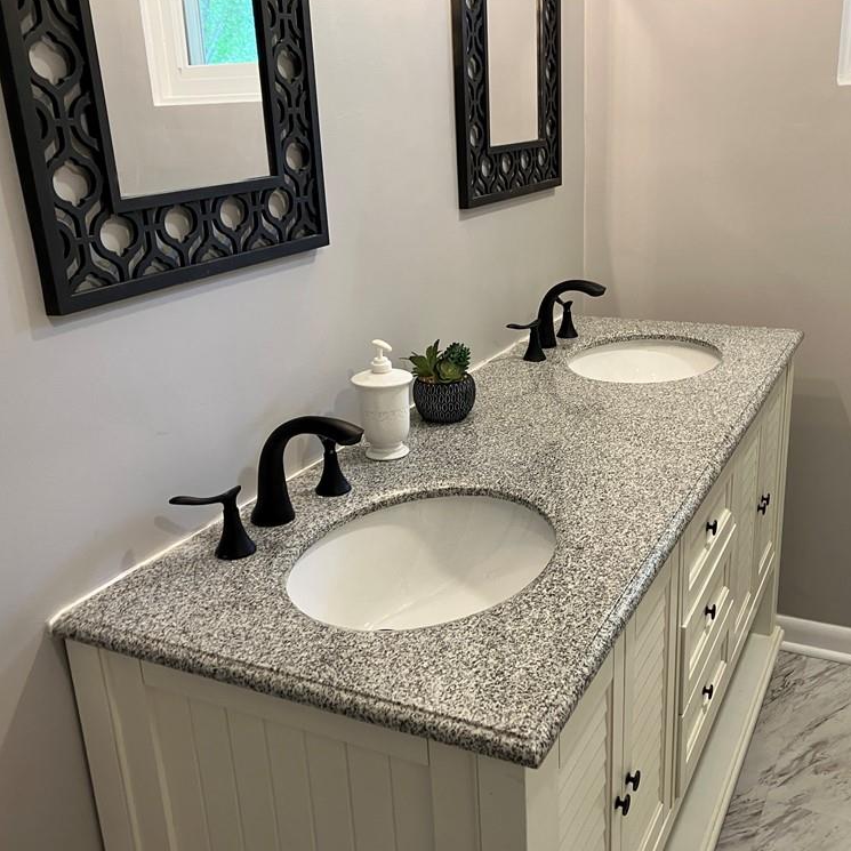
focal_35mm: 34
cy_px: 431
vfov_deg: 48.4
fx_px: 946
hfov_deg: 48.2
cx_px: 511
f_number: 1.8
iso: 80
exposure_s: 1/60
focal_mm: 3.99
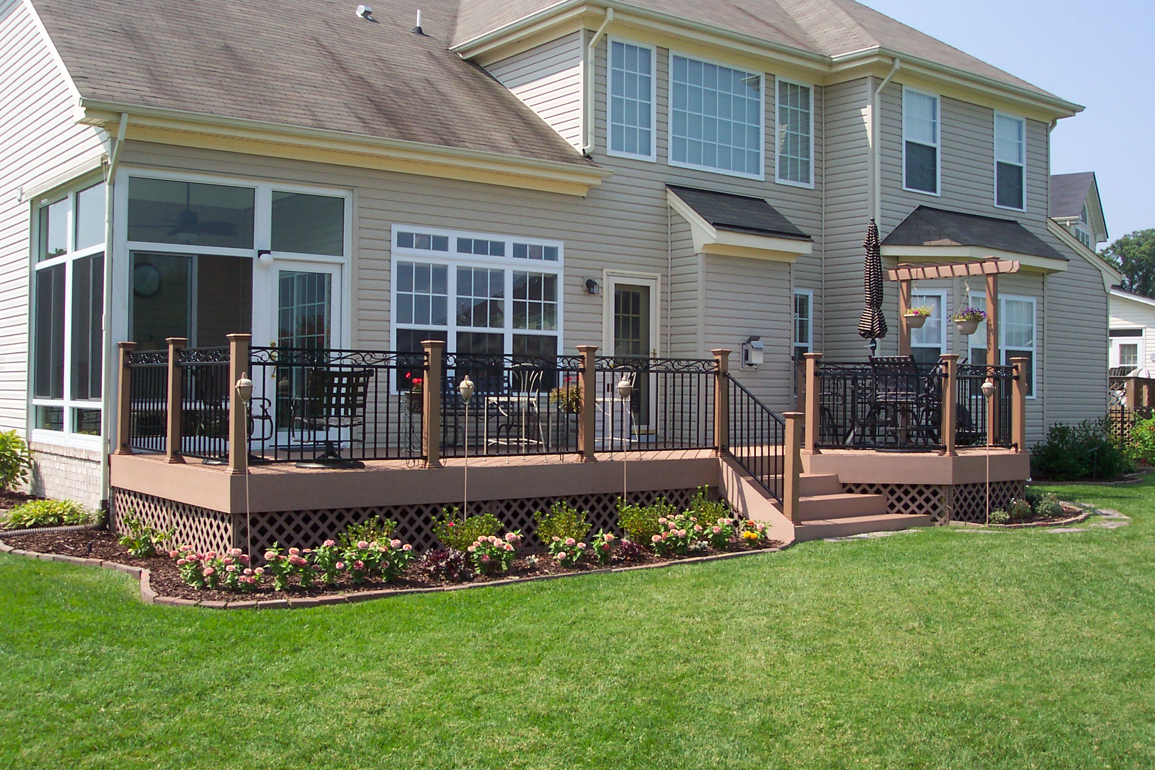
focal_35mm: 38
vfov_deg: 35.1
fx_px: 1219
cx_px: 578
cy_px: 385
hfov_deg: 50.7
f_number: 4.8
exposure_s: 1/500
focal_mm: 8
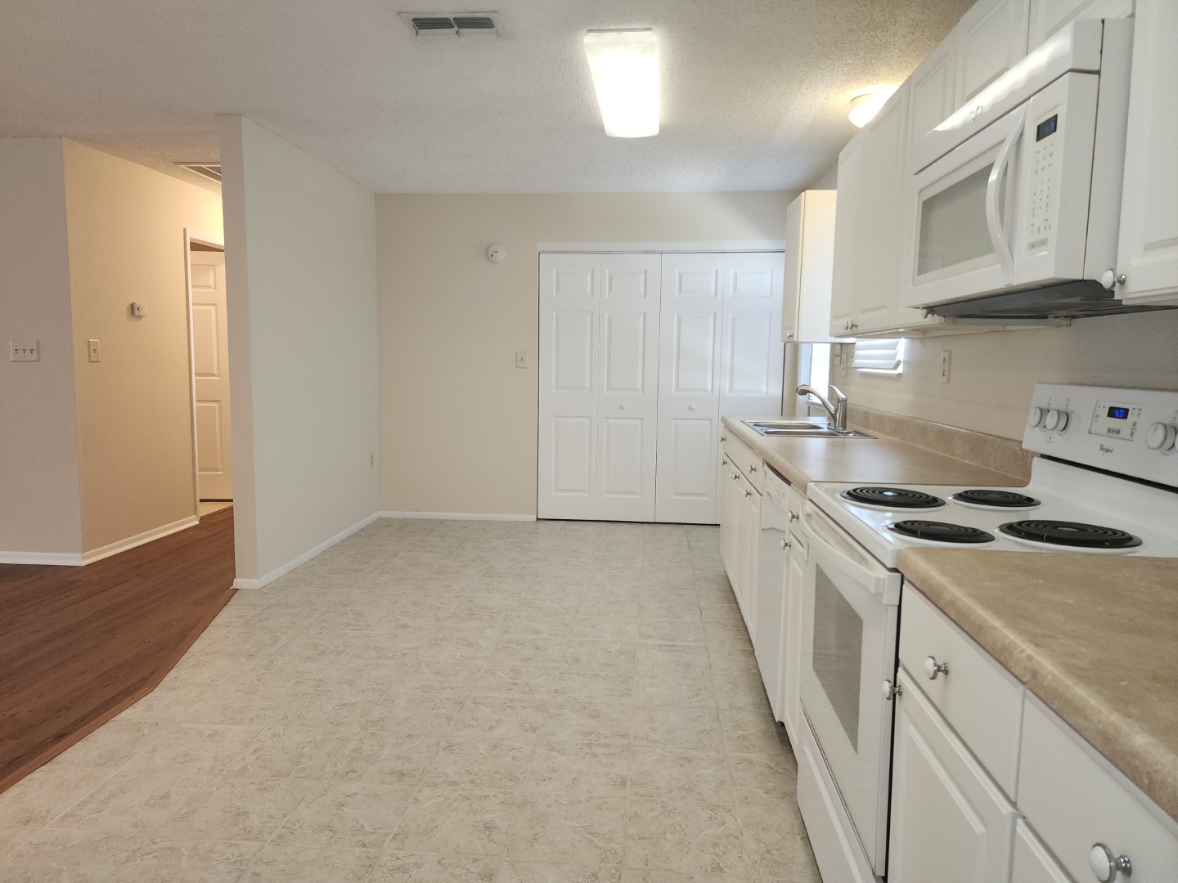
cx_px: 589
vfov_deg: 58.9
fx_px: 783
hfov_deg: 73.9
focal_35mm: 23
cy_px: 442
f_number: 1.8
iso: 80
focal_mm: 6.4
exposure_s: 1/60
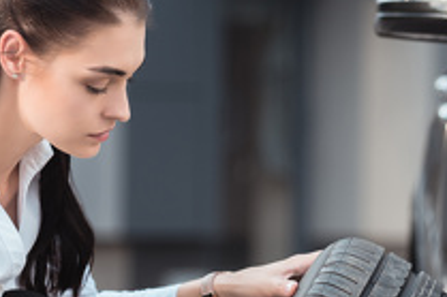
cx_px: 190
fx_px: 4404
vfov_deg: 3.9
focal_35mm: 355
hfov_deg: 5.8
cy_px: 324
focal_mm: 102
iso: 200
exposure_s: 1/400
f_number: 2.8
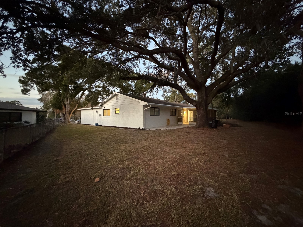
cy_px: 114
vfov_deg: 85.7
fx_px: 123
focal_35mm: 14
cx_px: 152
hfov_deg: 102.1
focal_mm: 2.22
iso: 1600
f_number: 2.2
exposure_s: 1/34
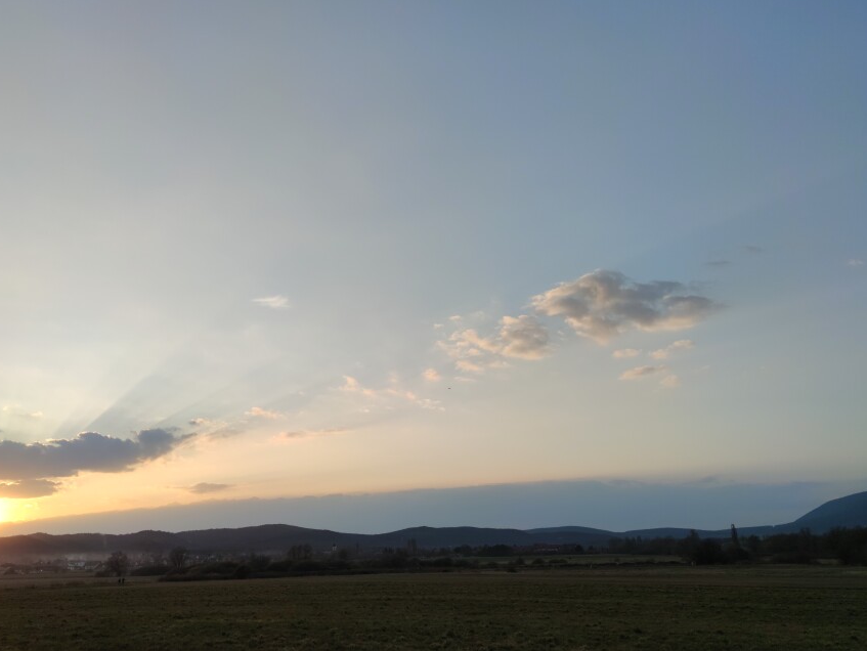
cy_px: 357
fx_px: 727
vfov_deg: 48.2
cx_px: 396
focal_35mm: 29
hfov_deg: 61.5
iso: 50
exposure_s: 1/605
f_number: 1.69
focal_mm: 6.72
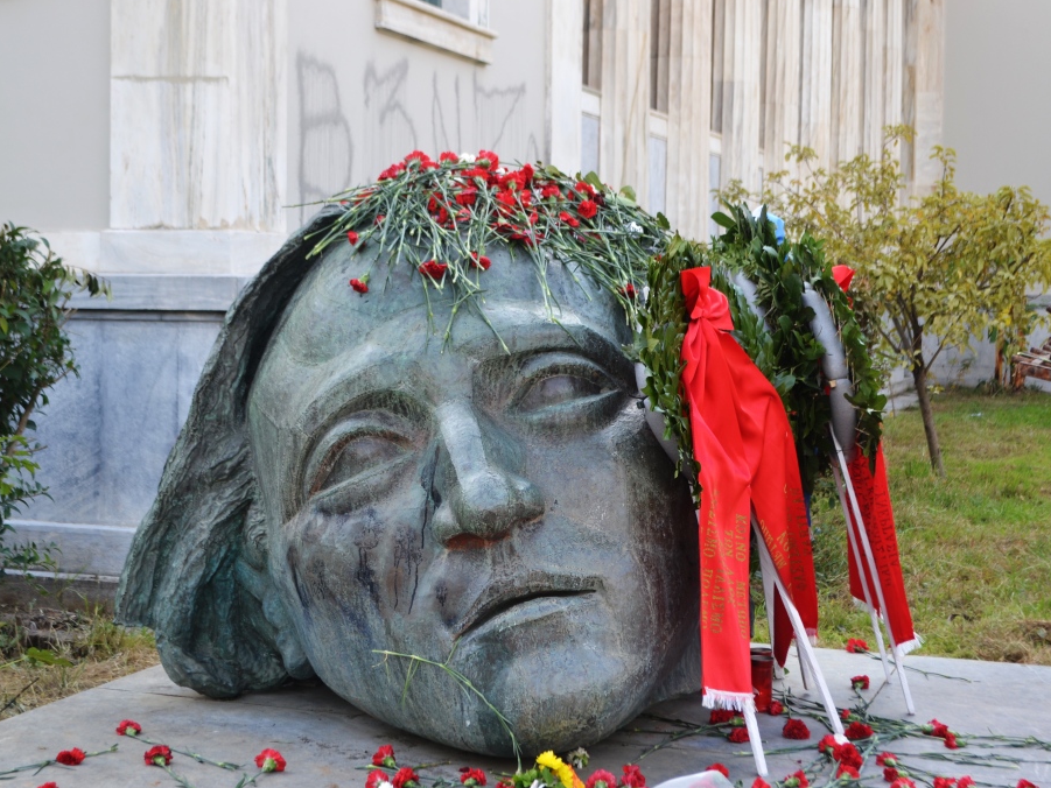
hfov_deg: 32.7
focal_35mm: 59
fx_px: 1792
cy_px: 395
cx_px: 500
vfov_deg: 24.8
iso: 160
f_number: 5.6
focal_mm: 36
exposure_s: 1/125
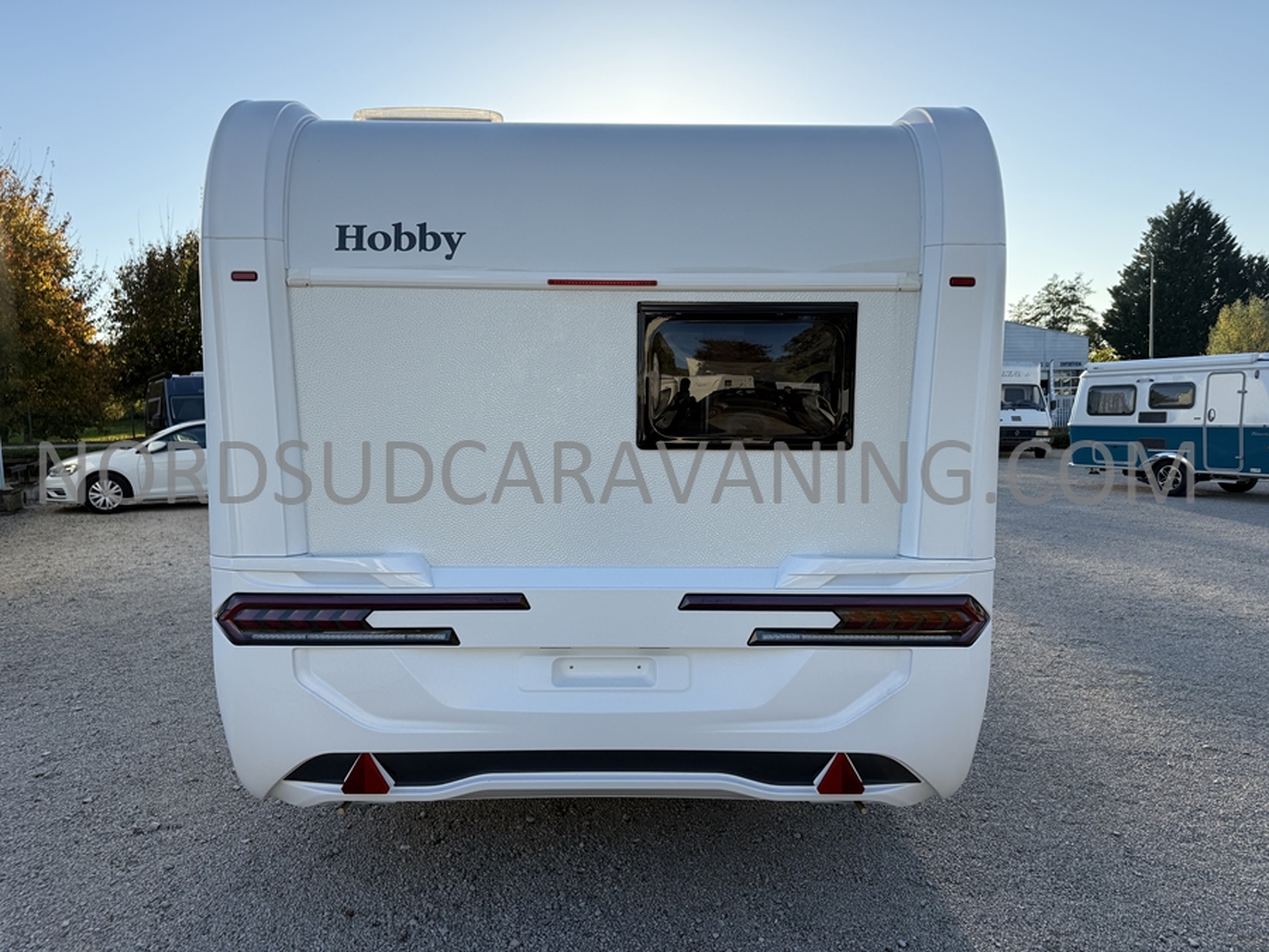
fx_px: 880
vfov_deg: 56.8
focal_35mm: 24
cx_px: 634
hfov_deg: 71.6
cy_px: 476
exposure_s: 1/2232
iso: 100
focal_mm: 6.76
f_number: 1.78
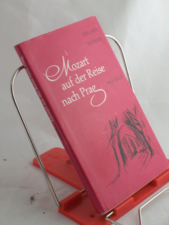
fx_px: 664
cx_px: 84
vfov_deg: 19.3
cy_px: 112
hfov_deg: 14.5
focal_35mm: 102
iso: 160
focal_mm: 16.8
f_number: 4.6
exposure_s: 1/30
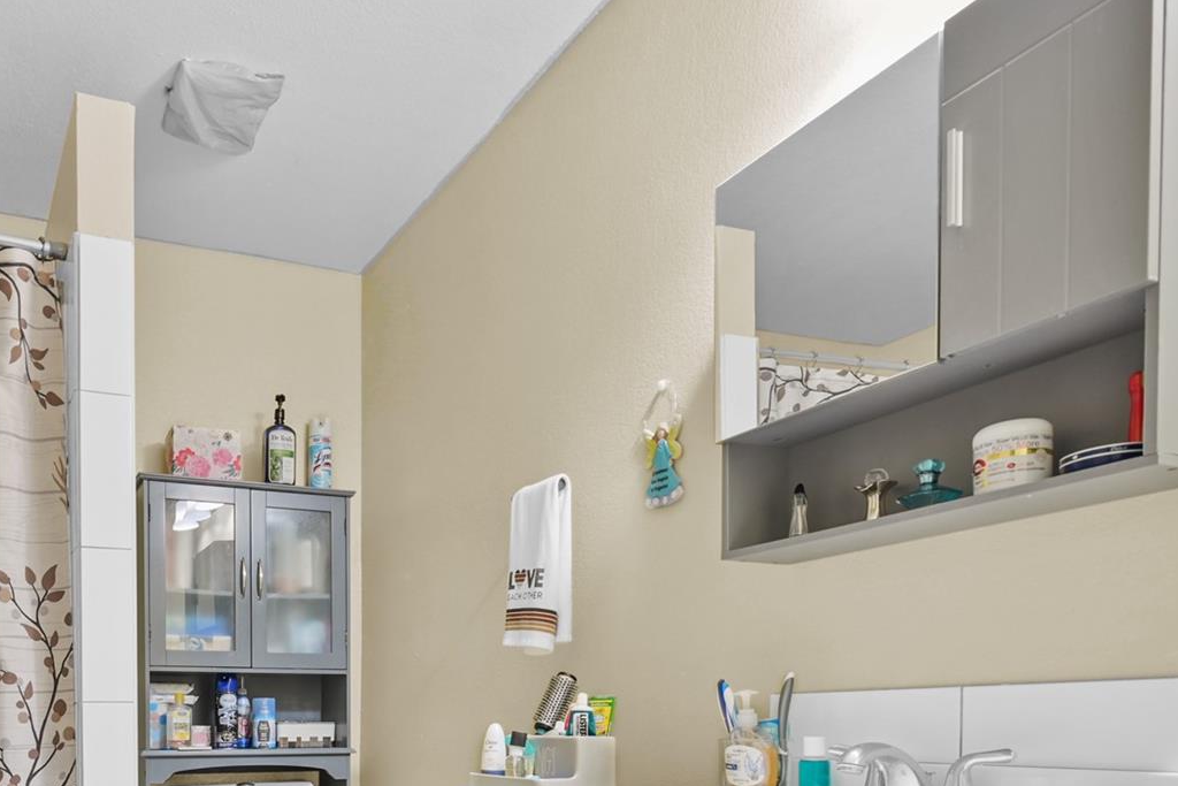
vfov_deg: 41.6
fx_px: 916
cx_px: 283
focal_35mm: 28
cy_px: 747
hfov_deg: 61.5
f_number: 8
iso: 400
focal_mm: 14
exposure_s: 1/4
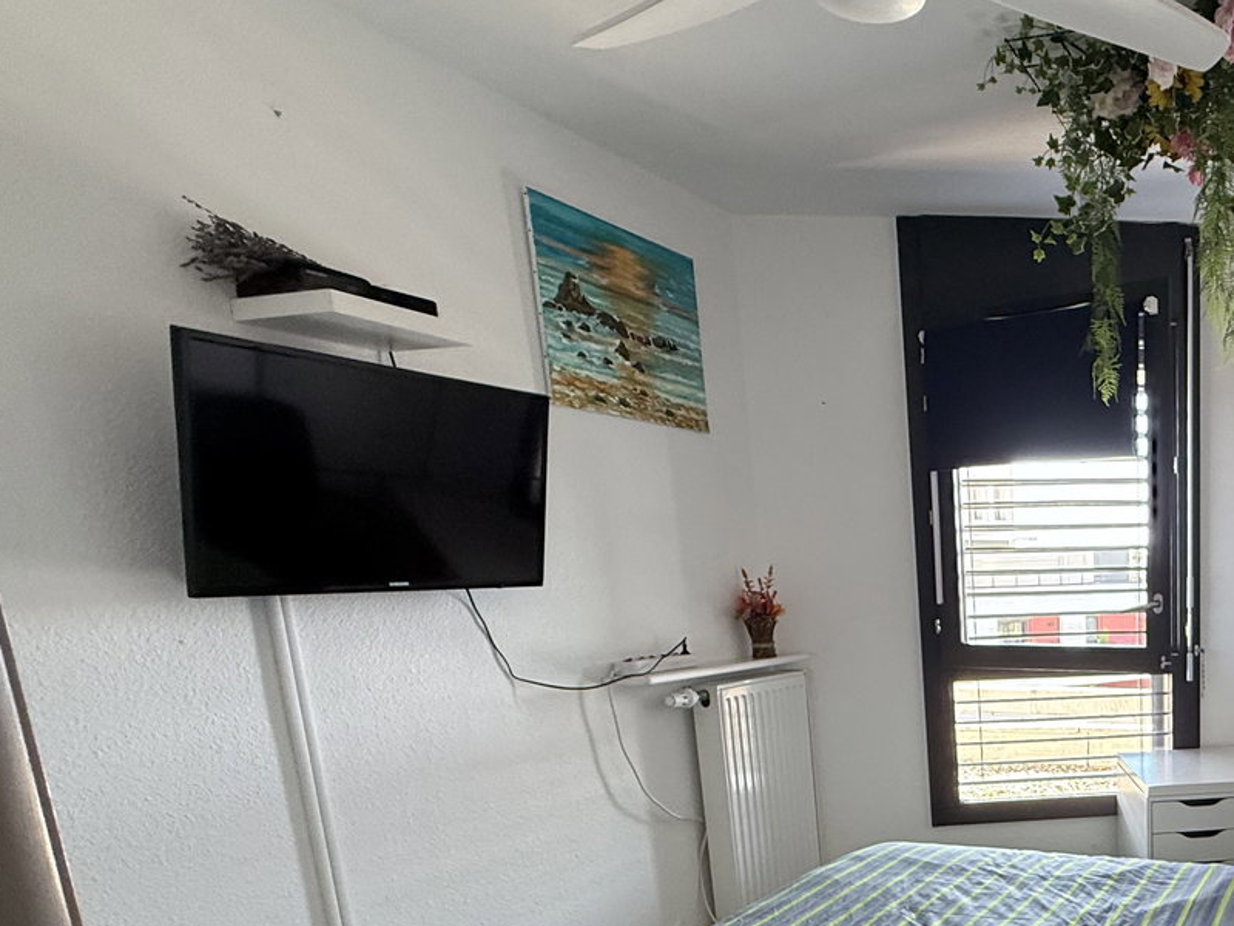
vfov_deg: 46.2
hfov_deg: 55.4
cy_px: 787
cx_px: 1100
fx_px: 998
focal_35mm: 28
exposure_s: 1/99
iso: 250
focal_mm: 2.22
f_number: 2.2
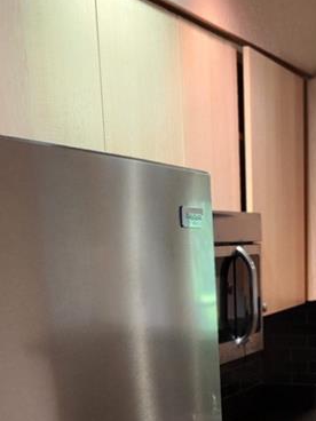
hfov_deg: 18.8
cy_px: 443
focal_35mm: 75
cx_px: 350
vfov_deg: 24.5
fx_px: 913
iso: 250
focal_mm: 5.4
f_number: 1.8
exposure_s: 1/120
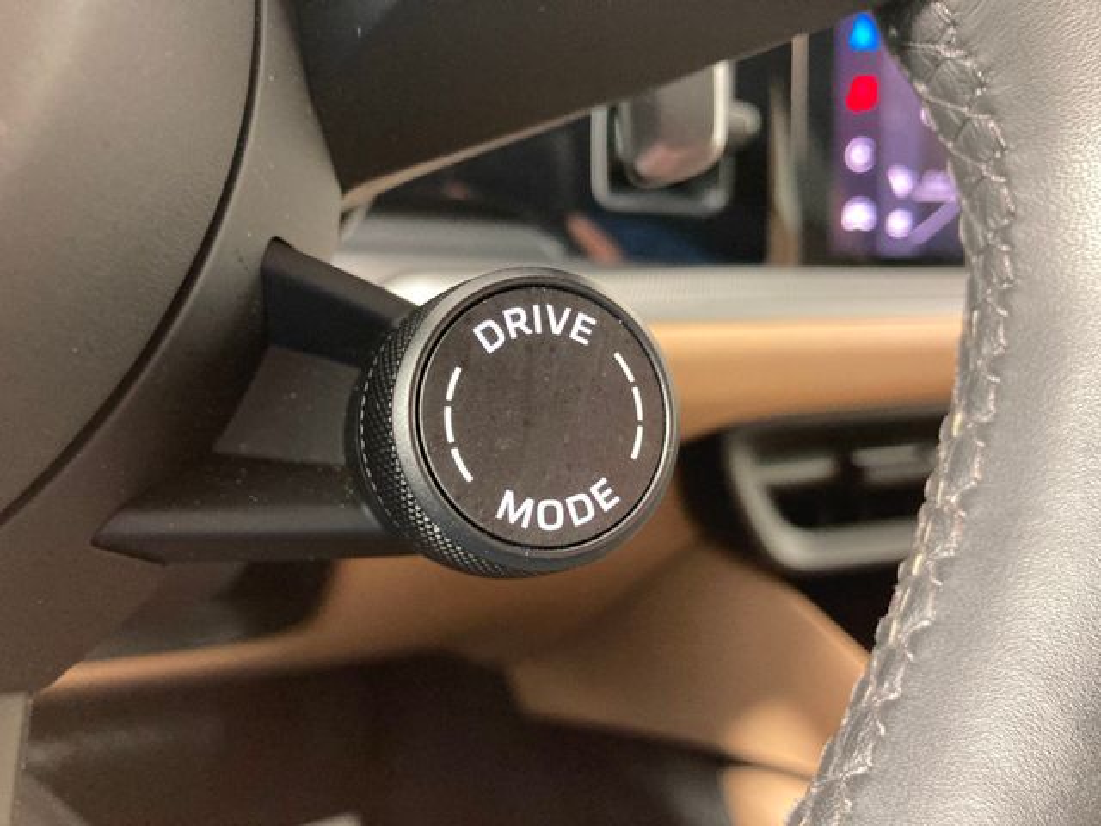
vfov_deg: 49.7
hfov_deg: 63.4
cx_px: 550
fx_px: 891
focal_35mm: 28
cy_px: 413
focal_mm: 3.99
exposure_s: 1/30
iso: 320
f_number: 1.8
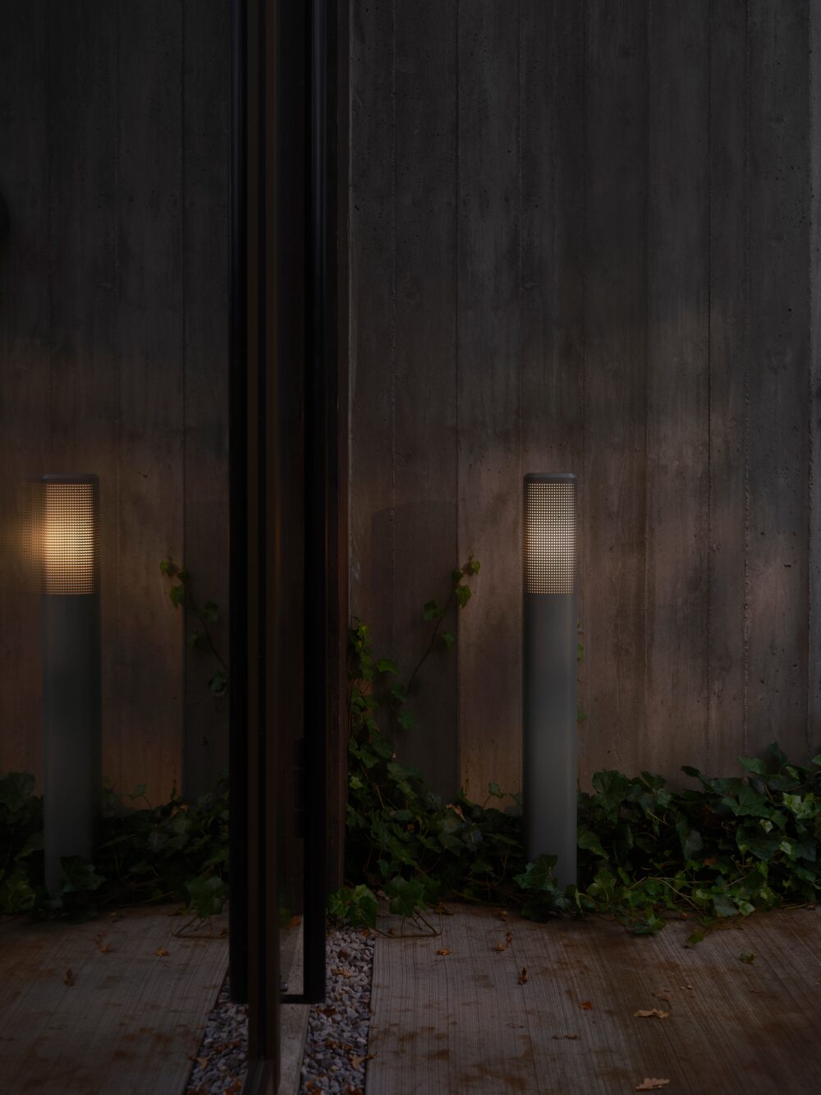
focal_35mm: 50
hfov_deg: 29.1
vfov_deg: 38.2
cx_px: 410
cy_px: 548
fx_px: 1581
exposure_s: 1/40
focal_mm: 63
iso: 100
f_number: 5.6
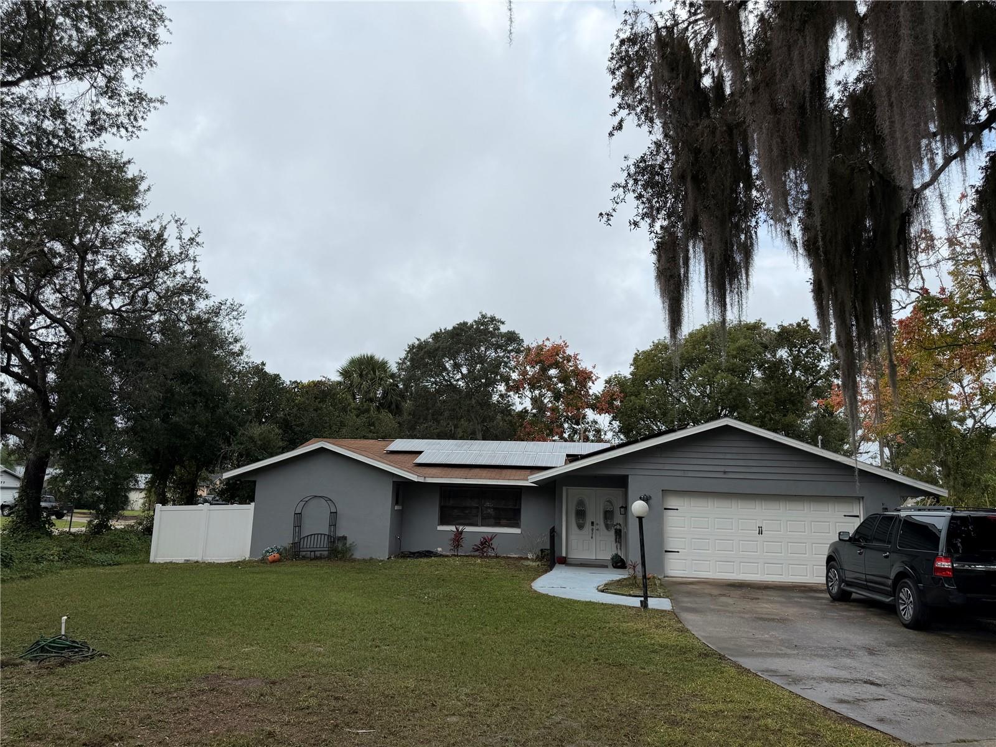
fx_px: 691
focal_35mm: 24
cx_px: 498
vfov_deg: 56.8
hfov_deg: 71.6
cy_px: 374
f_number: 1.78
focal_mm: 6.76
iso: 80
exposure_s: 1/4673
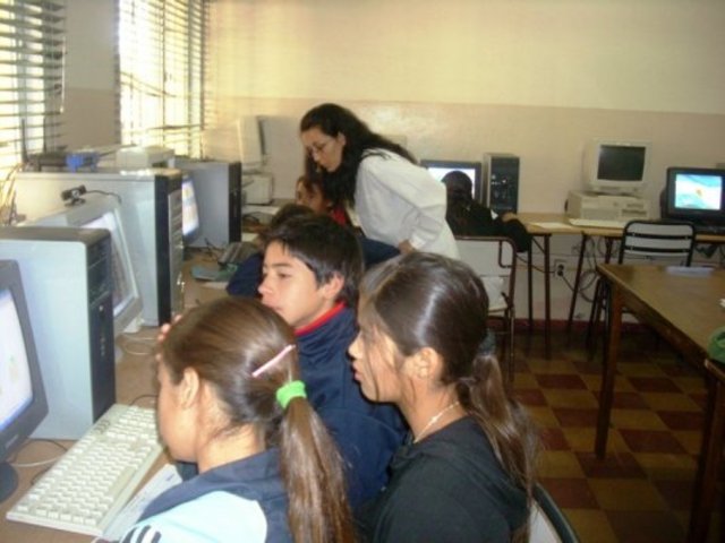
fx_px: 775
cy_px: 272
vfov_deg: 38.7
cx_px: 362
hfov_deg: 50.1
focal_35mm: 37
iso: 200
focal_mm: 6.2
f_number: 2.8
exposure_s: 1/30
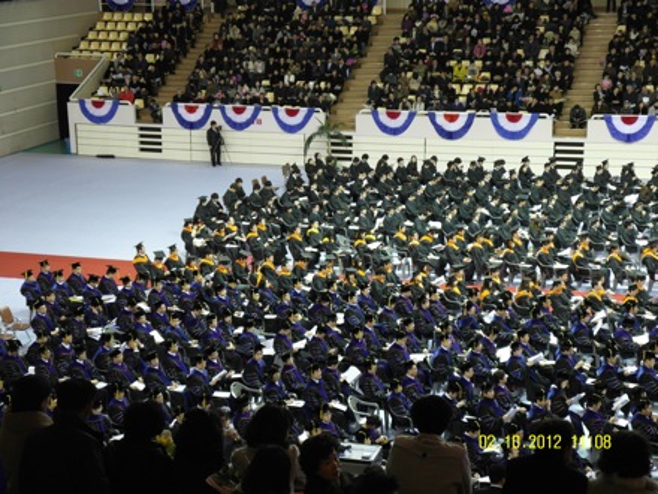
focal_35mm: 72
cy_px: 247
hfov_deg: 27.0
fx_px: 1369
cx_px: 329
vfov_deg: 20.4
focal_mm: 15.6
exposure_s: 1/45
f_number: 2.4
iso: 200
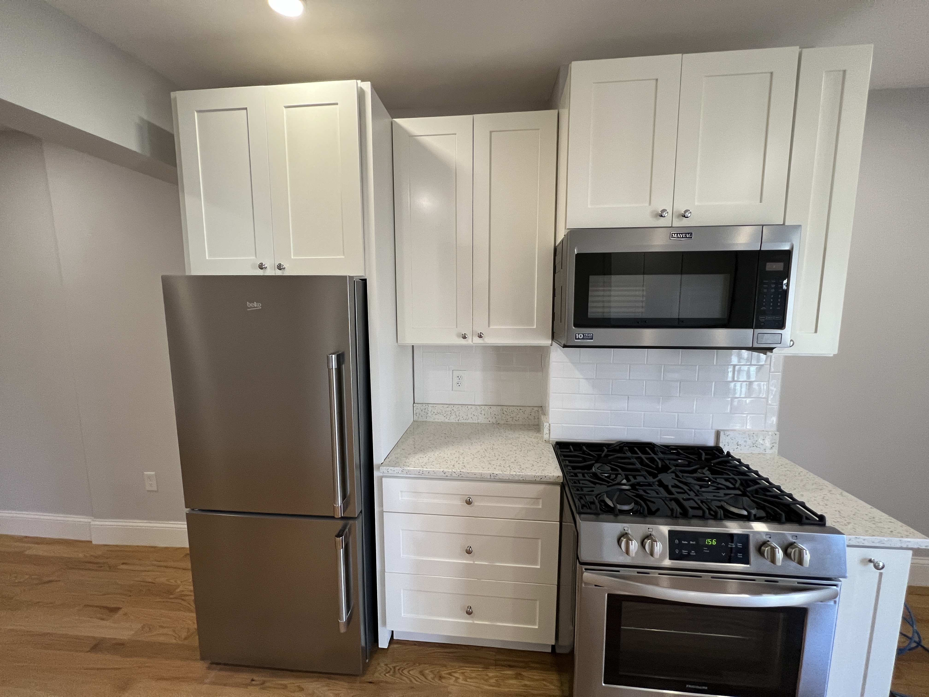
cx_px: 464
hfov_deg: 106.2
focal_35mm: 13
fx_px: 349
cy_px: 348
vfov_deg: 89.9
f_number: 1.8
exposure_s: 1/60
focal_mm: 1.57
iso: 250
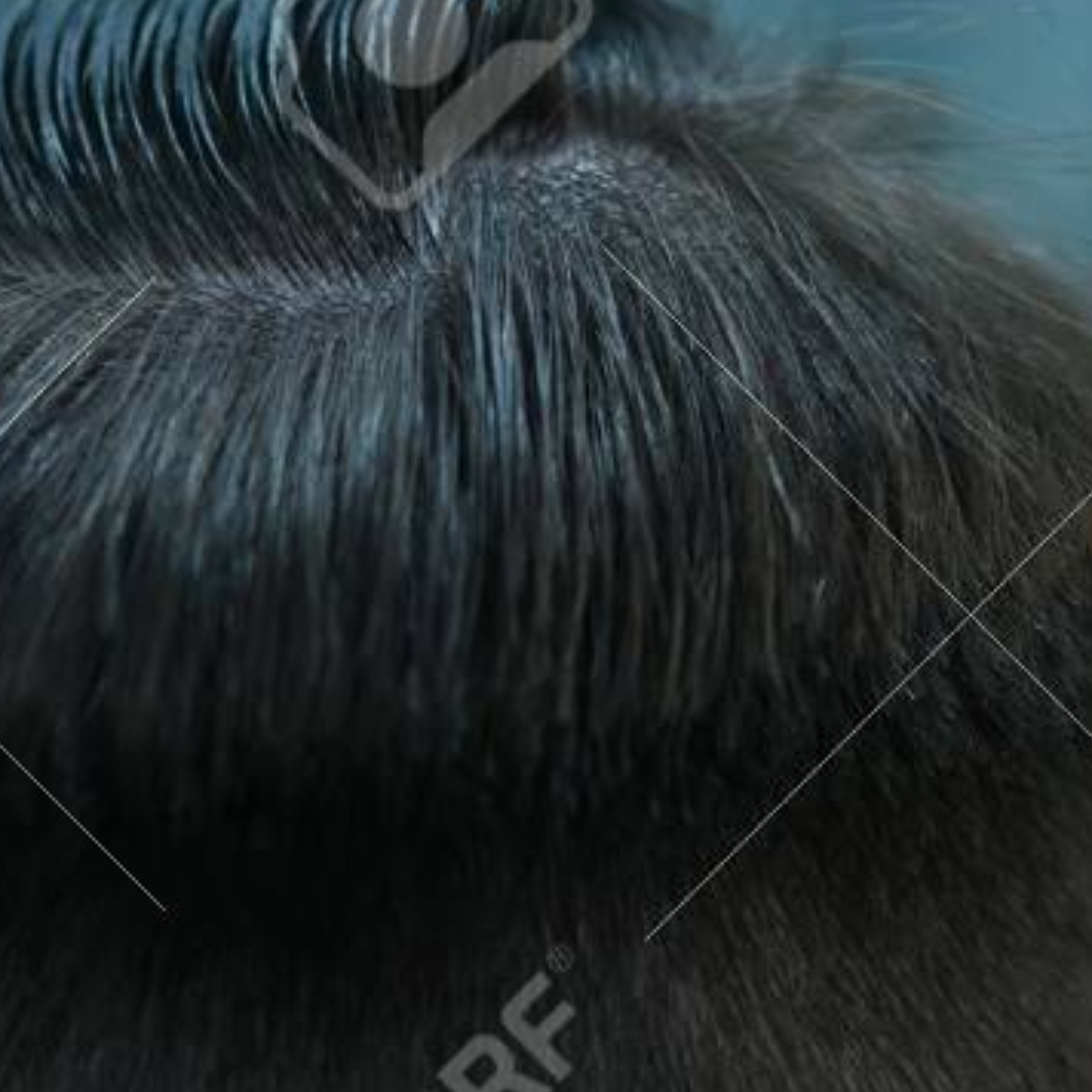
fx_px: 5532
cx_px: 305
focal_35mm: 155
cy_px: 1715
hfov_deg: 11.3
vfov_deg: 10.8
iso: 500
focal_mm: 50
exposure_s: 1/200
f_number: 2.8
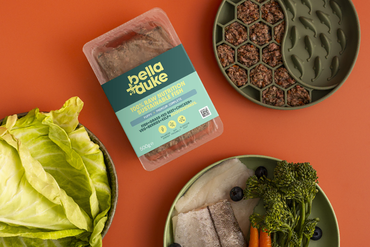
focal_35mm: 84
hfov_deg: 24.2
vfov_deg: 16.3
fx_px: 863
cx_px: 185
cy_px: 124
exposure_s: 1/125
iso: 320
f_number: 6.4
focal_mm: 56
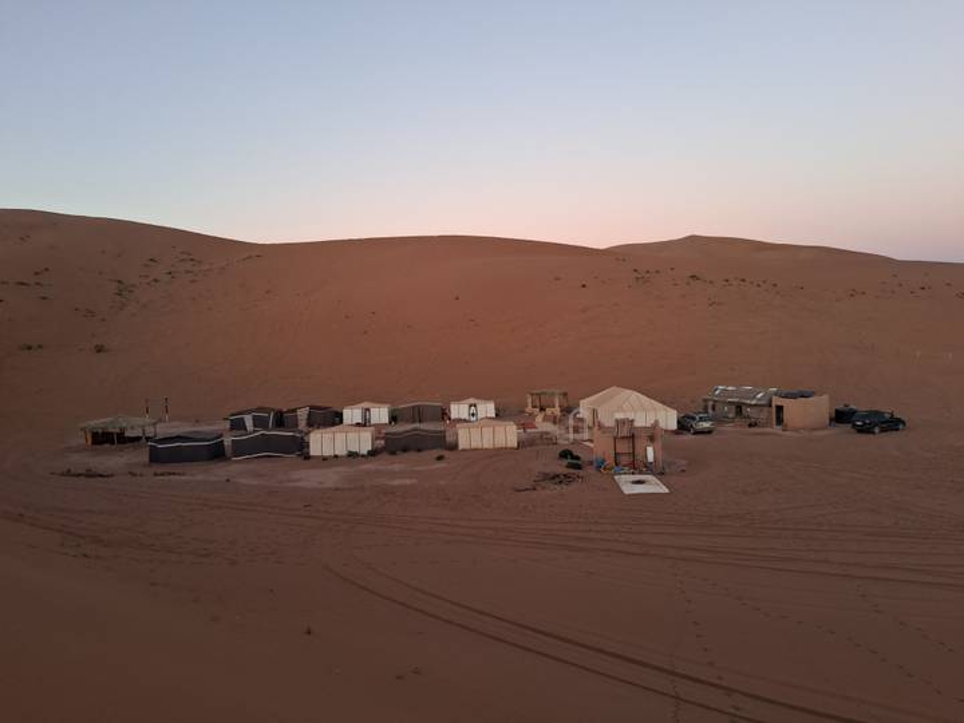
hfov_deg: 67.3
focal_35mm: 26
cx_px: 482
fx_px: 724
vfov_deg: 53.1
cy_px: 362
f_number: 1.8
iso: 160
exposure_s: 1/100
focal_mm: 3.98
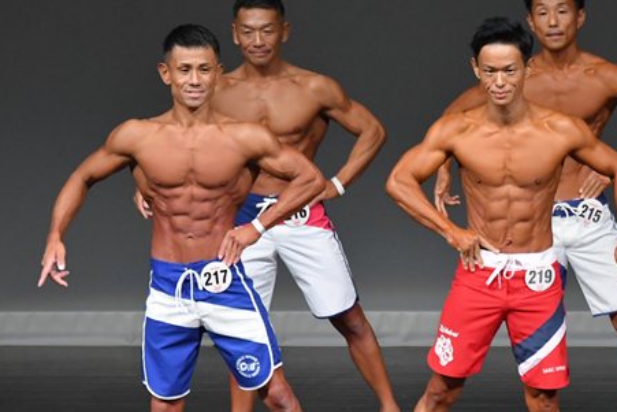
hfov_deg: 4.0
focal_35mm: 515
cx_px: 489
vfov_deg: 2.7
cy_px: 309
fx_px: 8829
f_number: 5.6
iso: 4000
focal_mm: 200
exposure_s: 1/400
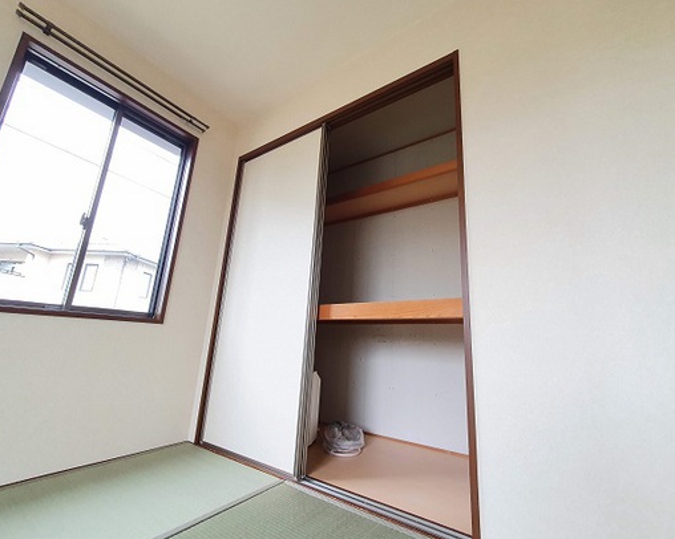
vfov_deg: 87.9
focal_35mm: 14
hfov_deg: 100.6
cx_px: 360
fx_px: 280
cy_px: 275
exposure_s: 1/60
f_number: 2.2
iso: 320
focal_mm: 1.8
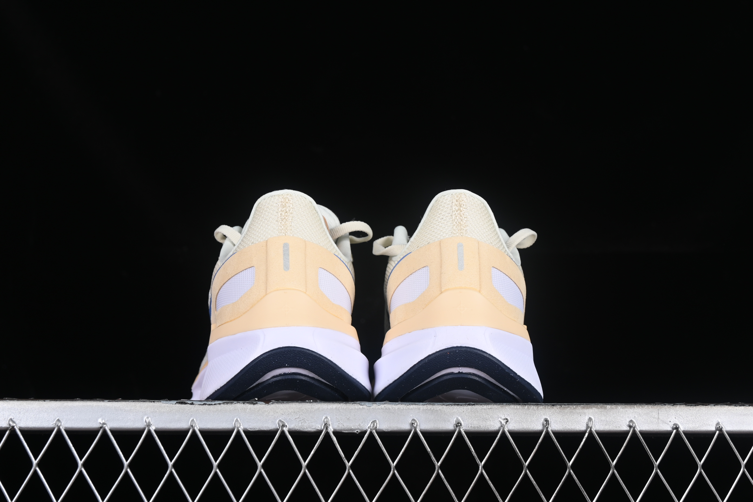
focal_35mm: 75
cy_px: 251
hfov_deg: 27.0
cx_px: 376
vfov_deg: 18.2
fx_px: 1569
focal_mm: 50
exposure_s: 1/80
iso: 160
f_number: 8
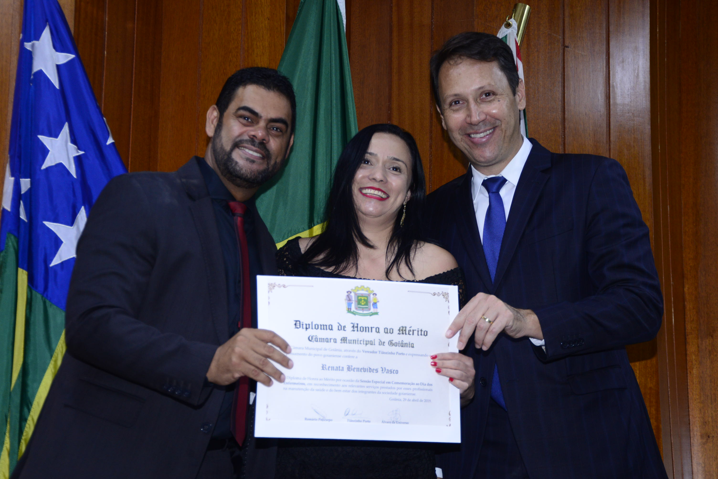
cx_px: 359
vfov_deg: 20.6
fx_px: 1317
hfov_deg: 30.5
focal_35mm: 66
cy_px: 240
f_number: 5.6
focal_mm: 66
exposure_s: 1/80
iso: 1600
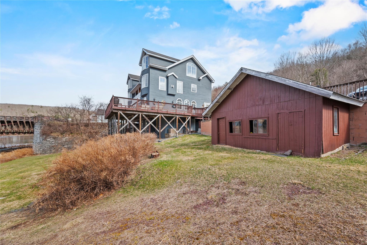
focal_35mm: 14
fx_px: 143
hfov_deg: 104.2
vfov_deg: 81.2
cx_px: 184
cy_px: 122
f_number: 8
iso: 320
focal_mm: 14
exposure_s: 1/400
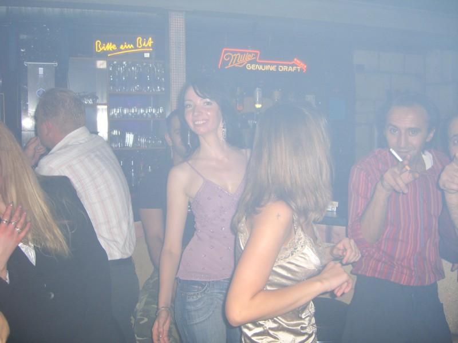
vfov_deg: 37.7
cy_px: 172
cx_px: 229
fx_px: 503
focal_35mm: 38
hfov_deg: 49.0
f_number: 2.8
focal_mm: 7.9
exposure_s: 1/60
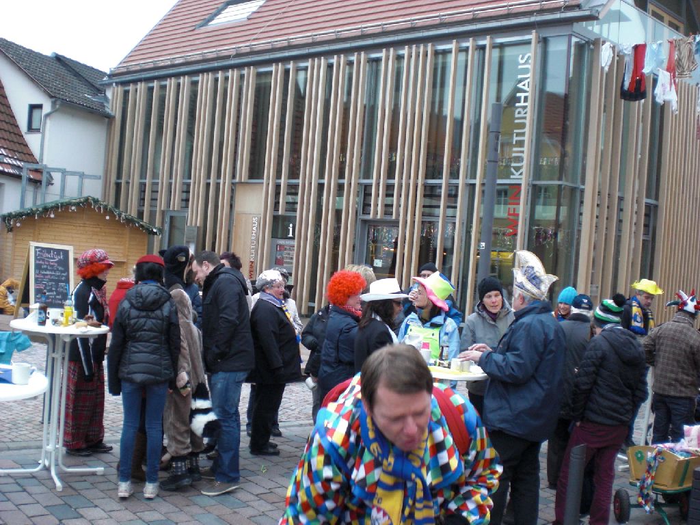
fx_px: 768
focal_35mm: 38
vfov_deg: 37.7
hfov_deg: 49.0
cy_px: 262
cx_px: 350
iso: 200
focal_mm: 6.3
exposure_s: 1/60
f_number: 3.1
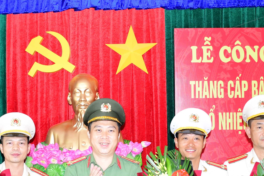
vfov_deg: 16.8
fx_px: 594
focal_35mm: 81
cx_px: 123
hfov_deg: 25.1
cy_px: 127
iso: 400
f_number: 3.5
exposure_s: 1/200
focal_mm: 20
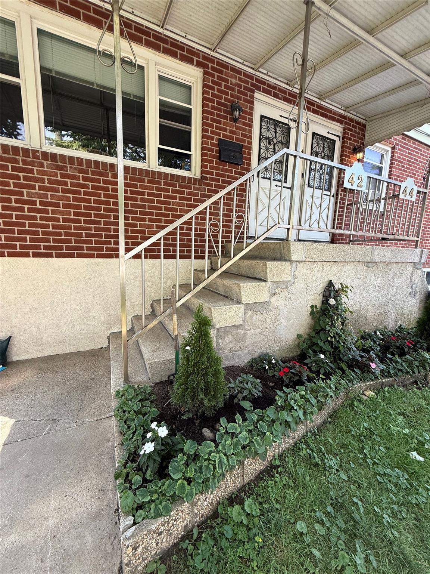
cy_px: 287
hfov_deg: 85.7
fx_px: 232
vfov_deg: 102.1
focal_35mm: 14
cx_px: 215
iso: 40
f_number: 2.2
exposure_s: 1/106
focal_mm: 2.22
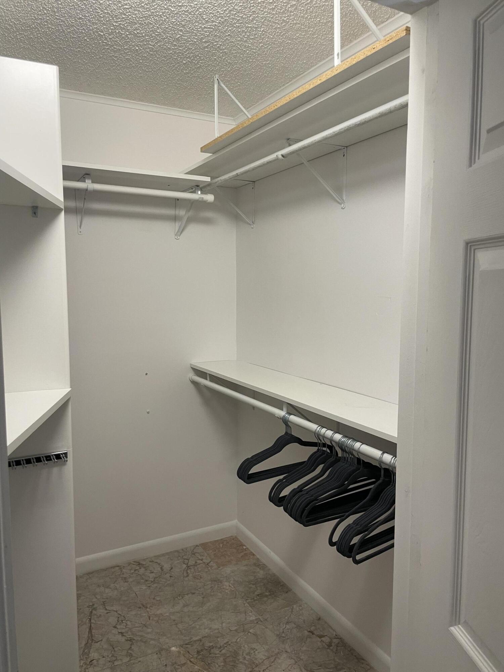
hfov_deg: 53.1
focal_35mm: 26
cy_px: 336
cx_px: 252
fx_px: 505
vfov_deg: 67.3
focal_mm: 4.2
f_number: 1.6
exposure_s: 1/60
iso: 80
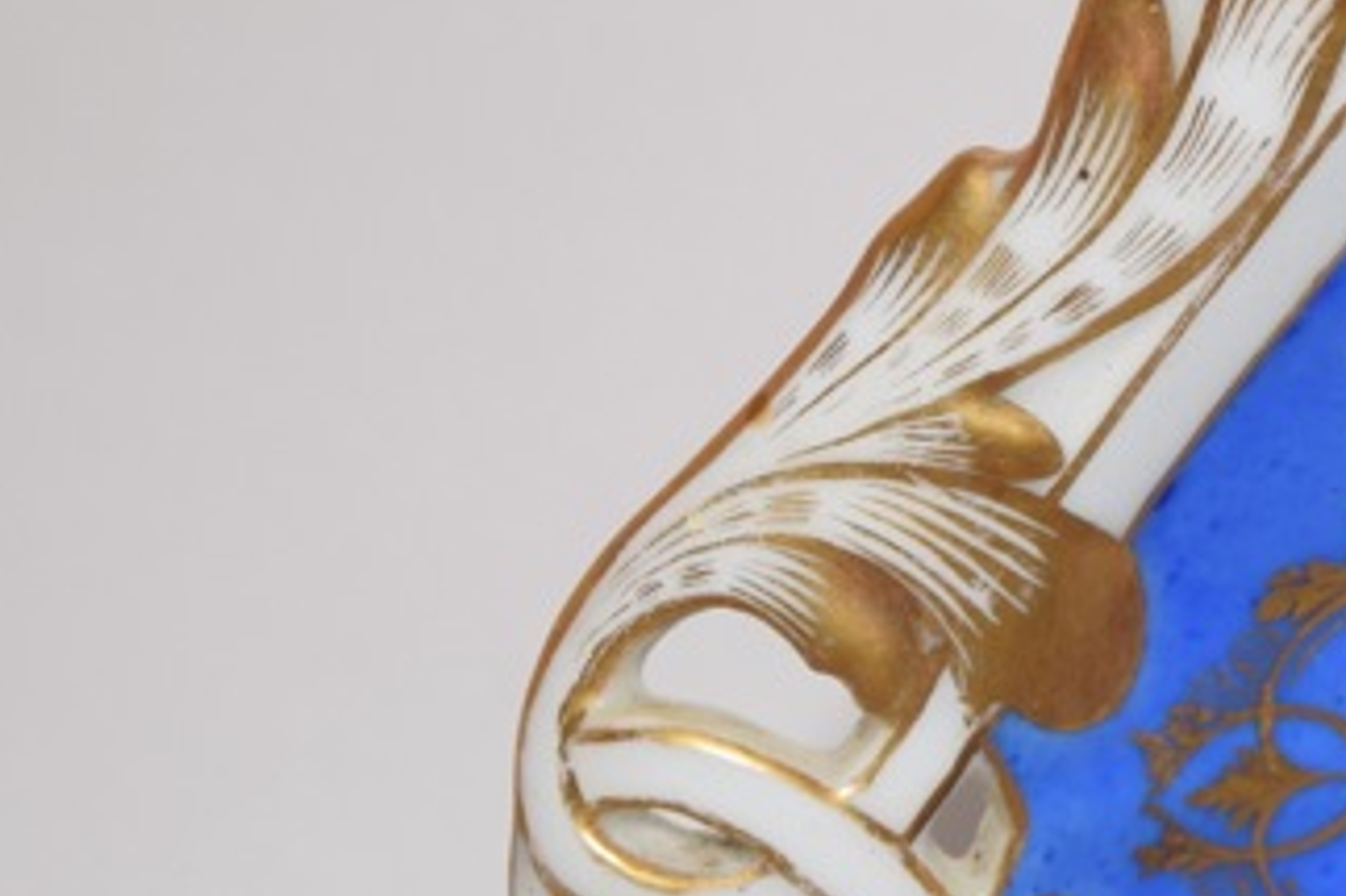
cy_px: 677
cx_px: 1588
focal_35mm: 256
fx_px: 9549
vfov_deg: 5.4
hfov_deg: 8.0
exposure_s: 1/60
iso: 280
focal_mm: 55
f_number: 5.6
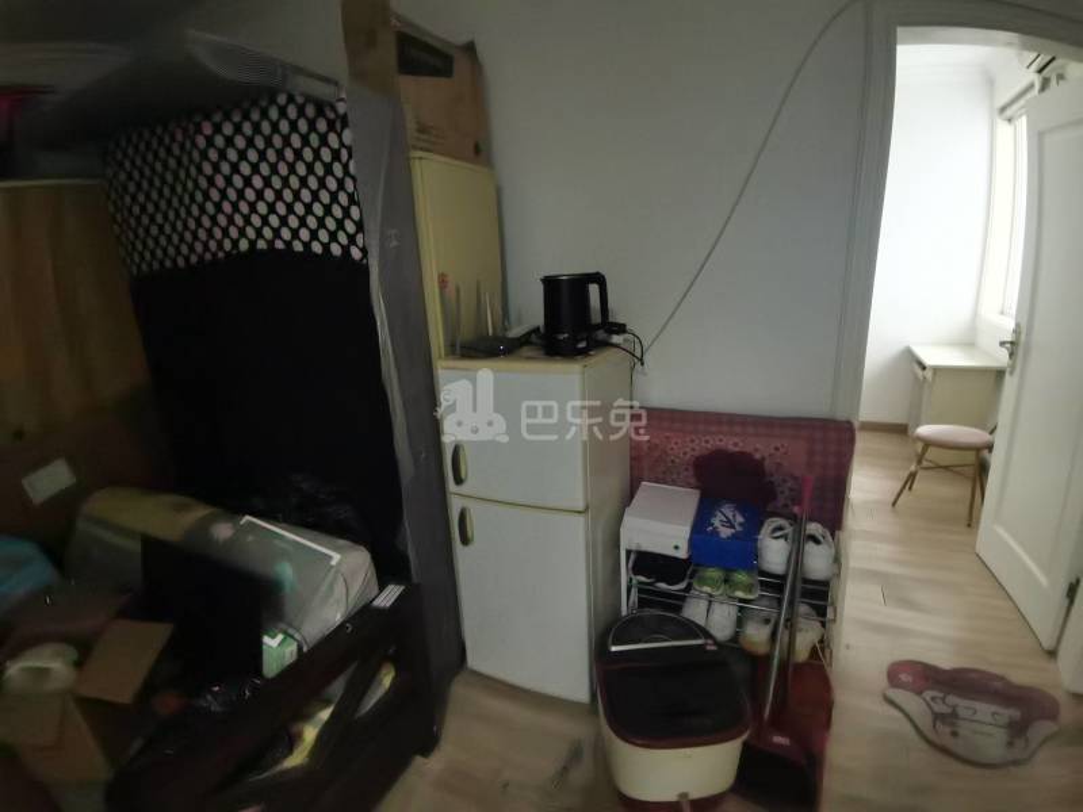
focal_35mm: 17
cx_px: 542
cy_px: 406
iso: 500
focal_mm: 1.78
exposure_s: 1/25
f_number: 2.4
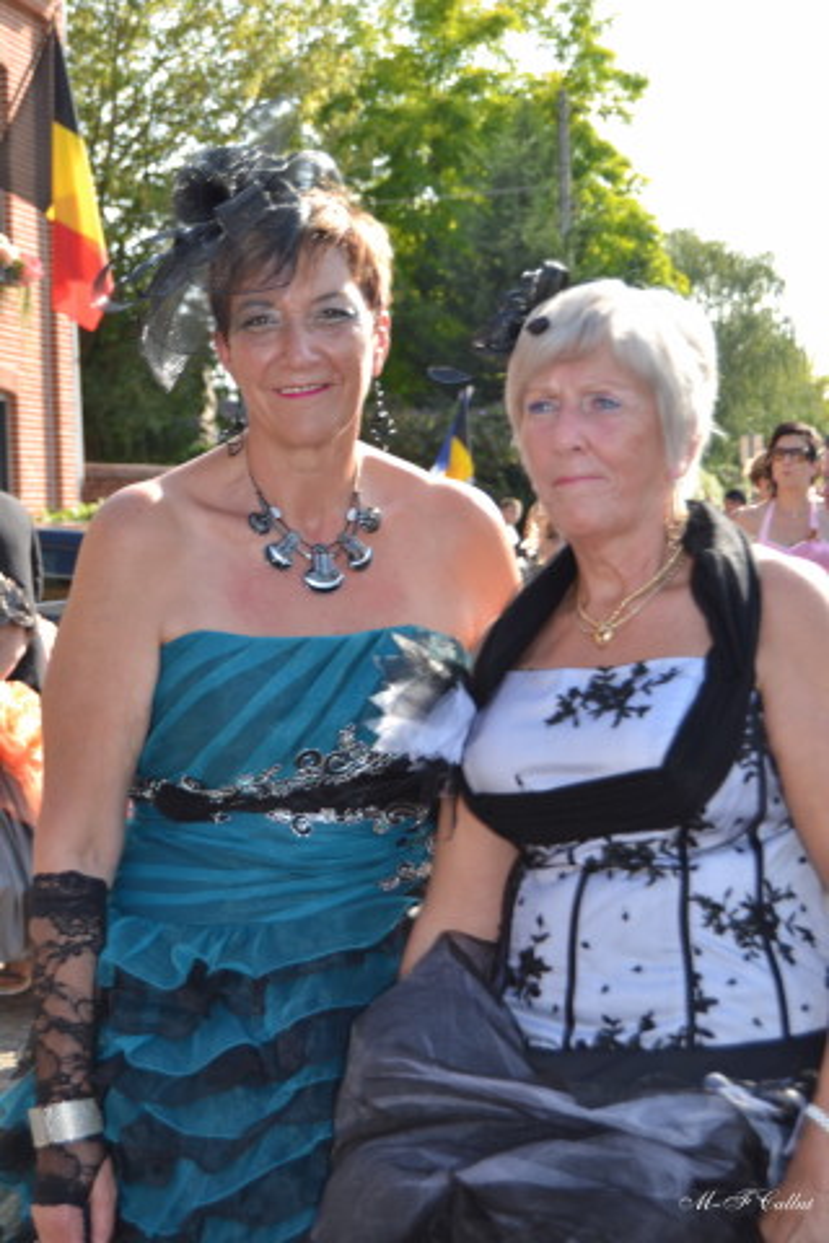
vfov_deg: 31.9
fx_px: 2176
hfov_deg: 21.6
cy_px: 622
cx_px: 414
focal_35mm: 63
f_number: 5
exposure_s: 1/125
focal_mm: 42
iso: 100
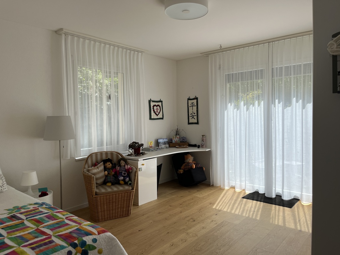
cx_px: 170
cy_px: 128
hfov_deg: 67.3
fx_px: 255
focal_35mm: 26
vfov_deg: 53.1
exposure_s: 1/1175
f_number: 1.6
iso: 50
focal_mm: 5.1
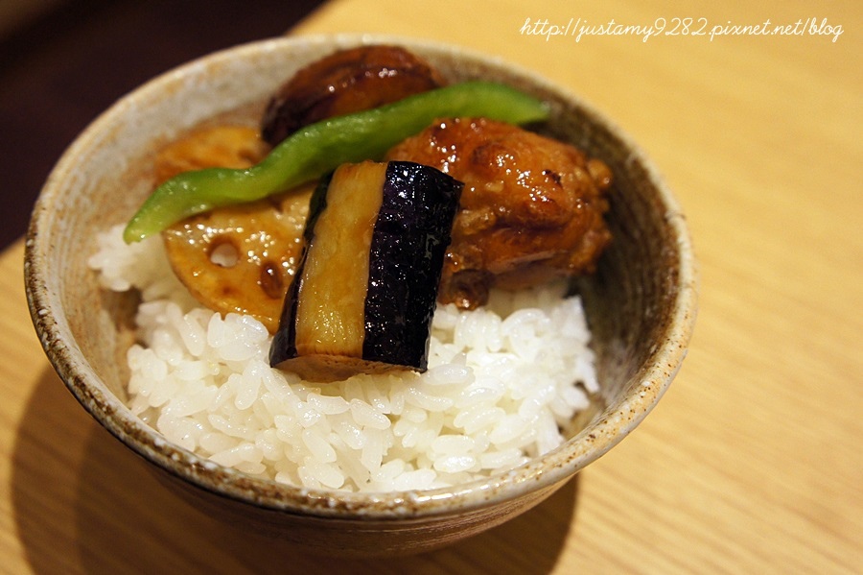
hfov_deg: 48.0
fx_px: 970
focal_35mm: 40
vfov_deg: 33.0
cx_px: 432
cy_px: 288
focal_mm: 27
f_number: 4
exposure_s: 1/50
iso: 1000
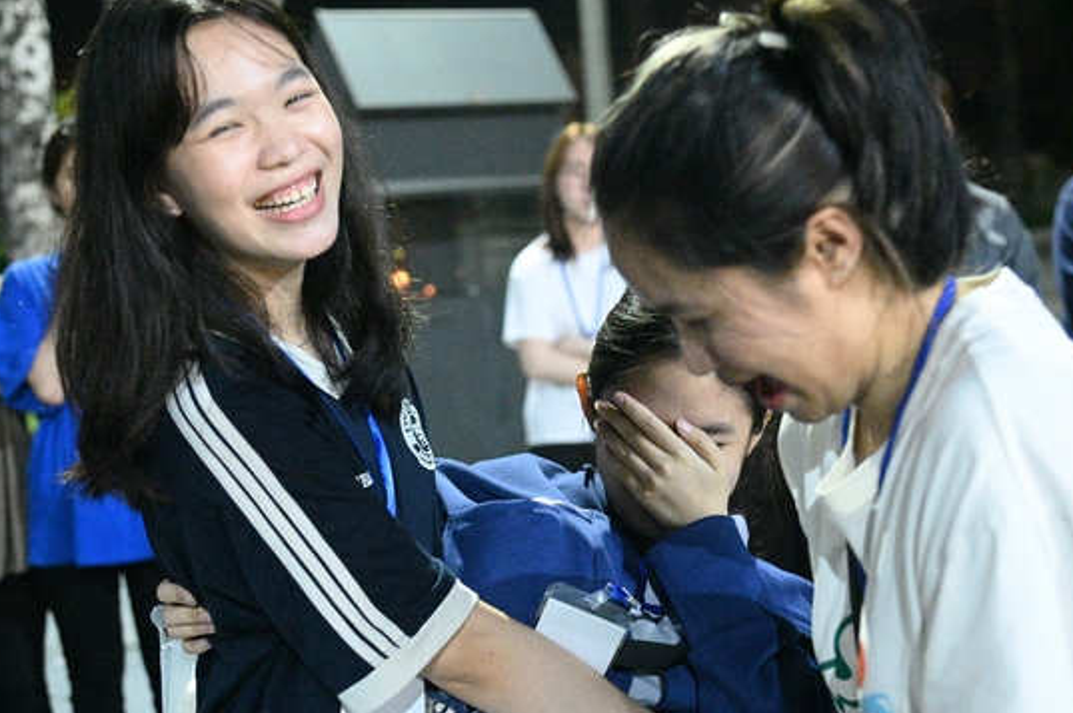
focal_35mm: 63
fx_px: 1876
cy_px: 425
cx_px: 537
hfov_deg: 31.9
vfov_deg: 21.5
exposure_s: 1/200
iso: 40000
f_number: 4
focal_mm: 52
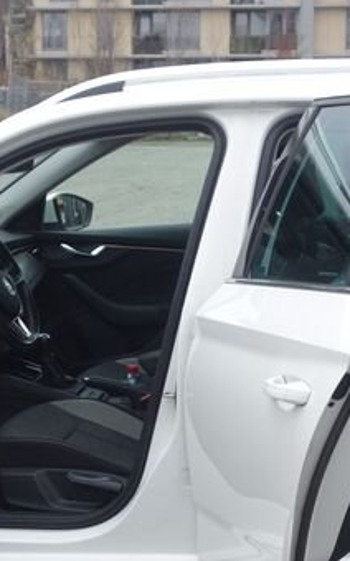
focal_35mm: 86
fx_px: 1315
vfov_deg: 23.9
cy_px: 400
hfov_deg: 15.2
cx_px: 195
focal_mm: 10.4
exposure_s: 1/100
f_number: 3.2
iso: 125
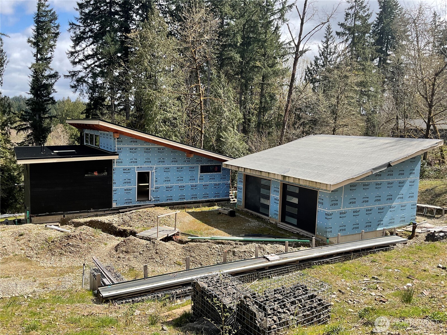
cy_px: 168
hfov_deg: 61.7
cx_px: 224
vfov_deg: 48.2
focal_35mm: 29
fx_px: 374
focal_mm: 3
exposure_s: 1/978
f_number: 1.8
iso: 16
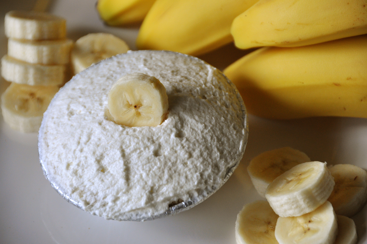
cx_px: 184
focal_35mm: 300
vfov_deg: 4.6
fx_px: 3055
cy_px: 122
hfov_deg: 6.9
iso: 720
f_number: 5.6
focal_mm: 200
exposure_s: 1/250
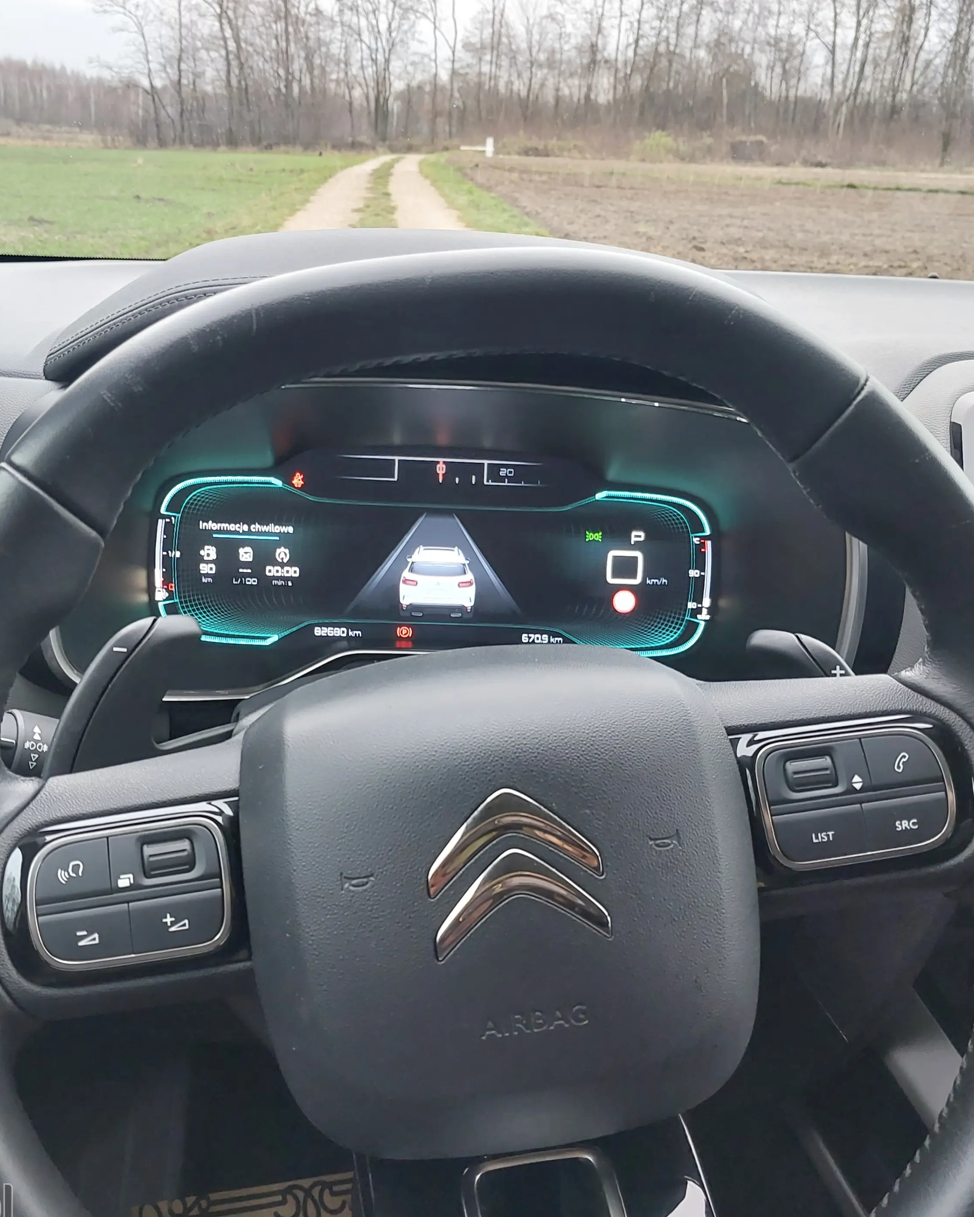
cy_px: 622
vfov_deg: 45.8
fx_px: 1441
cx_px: 418
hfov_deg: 37.3
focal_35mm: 40
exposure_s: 1/50
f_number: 1.8
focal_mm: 4.6
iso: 125
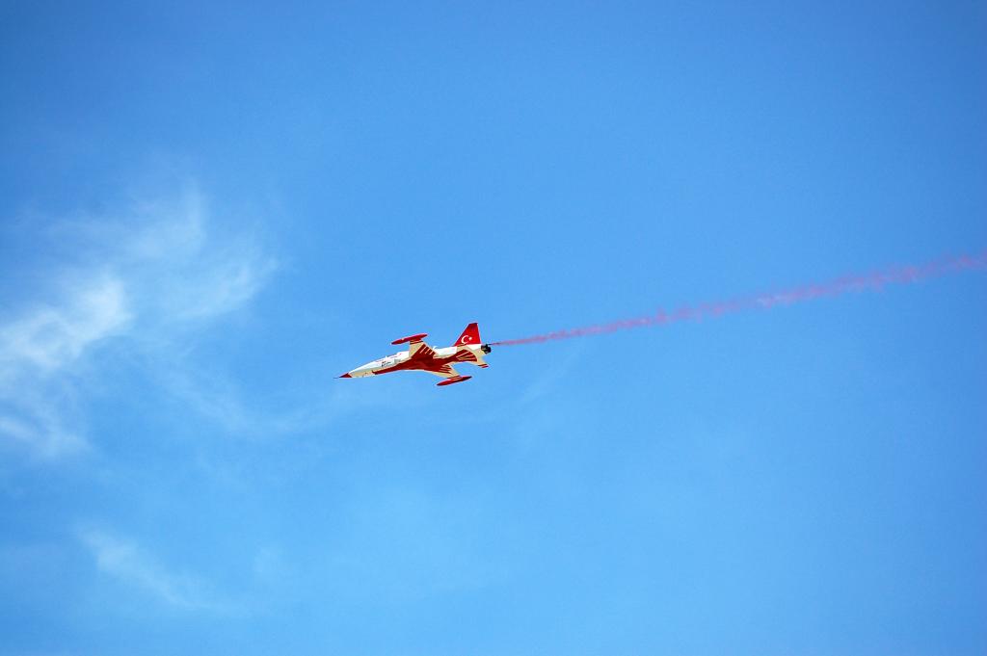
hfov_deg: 24.6
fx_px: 2260
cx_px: 494
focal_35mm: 82
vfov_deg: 16.5
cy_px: 328
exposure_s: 1/1600
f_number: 5.6
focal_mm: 55
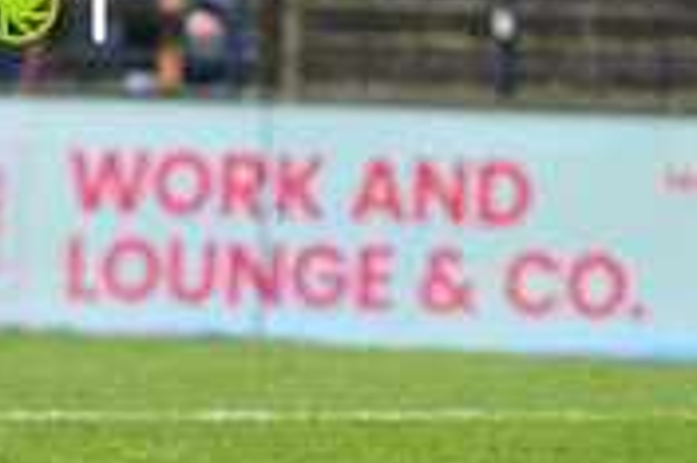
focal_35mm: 1025
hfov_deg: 2.0
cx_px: -249
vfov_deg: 1.3
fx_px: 19826
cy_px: 4
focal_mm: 300
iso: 2800
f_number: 4.5
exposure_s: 1/2000
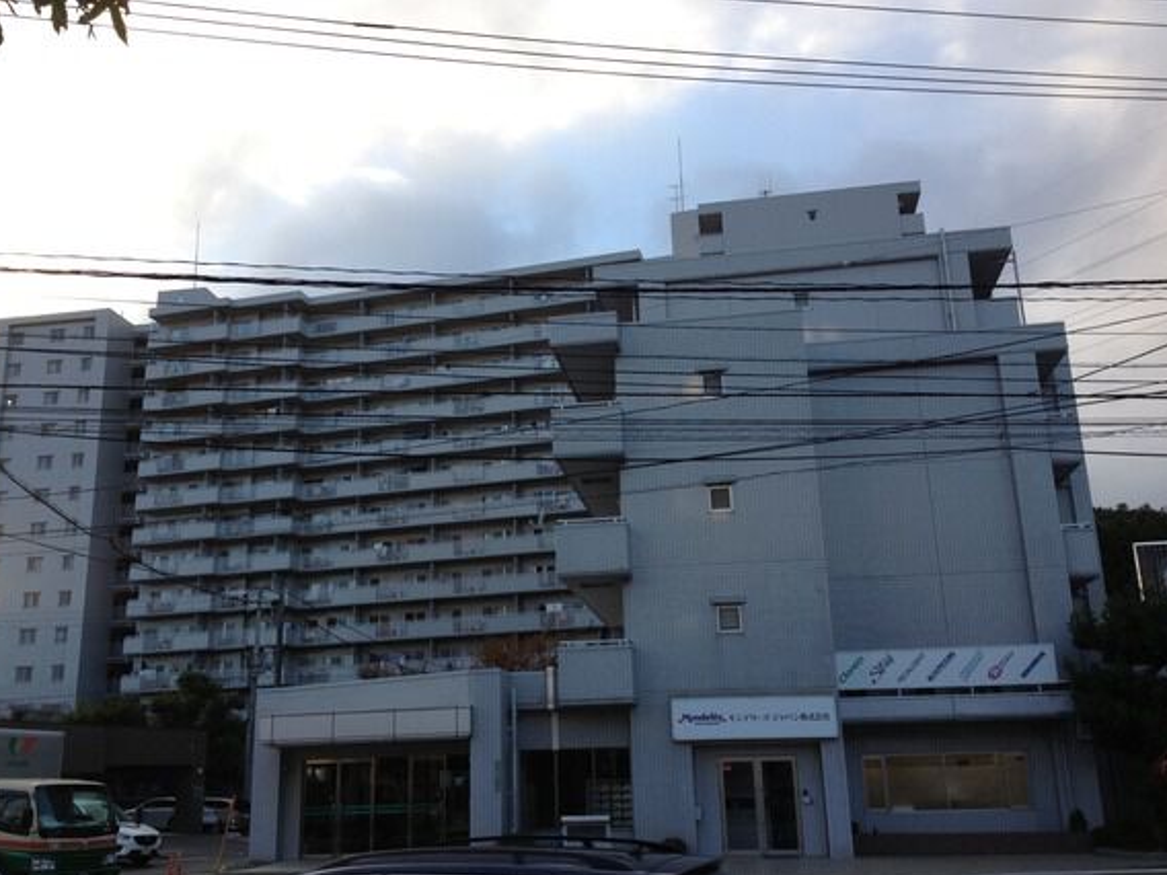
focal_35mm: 37
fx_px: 1247
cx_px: 559
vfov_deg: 38.7
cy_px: 460
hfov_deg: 50.1
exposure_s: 1/363
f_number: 2.4
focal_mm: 4.28
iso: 50
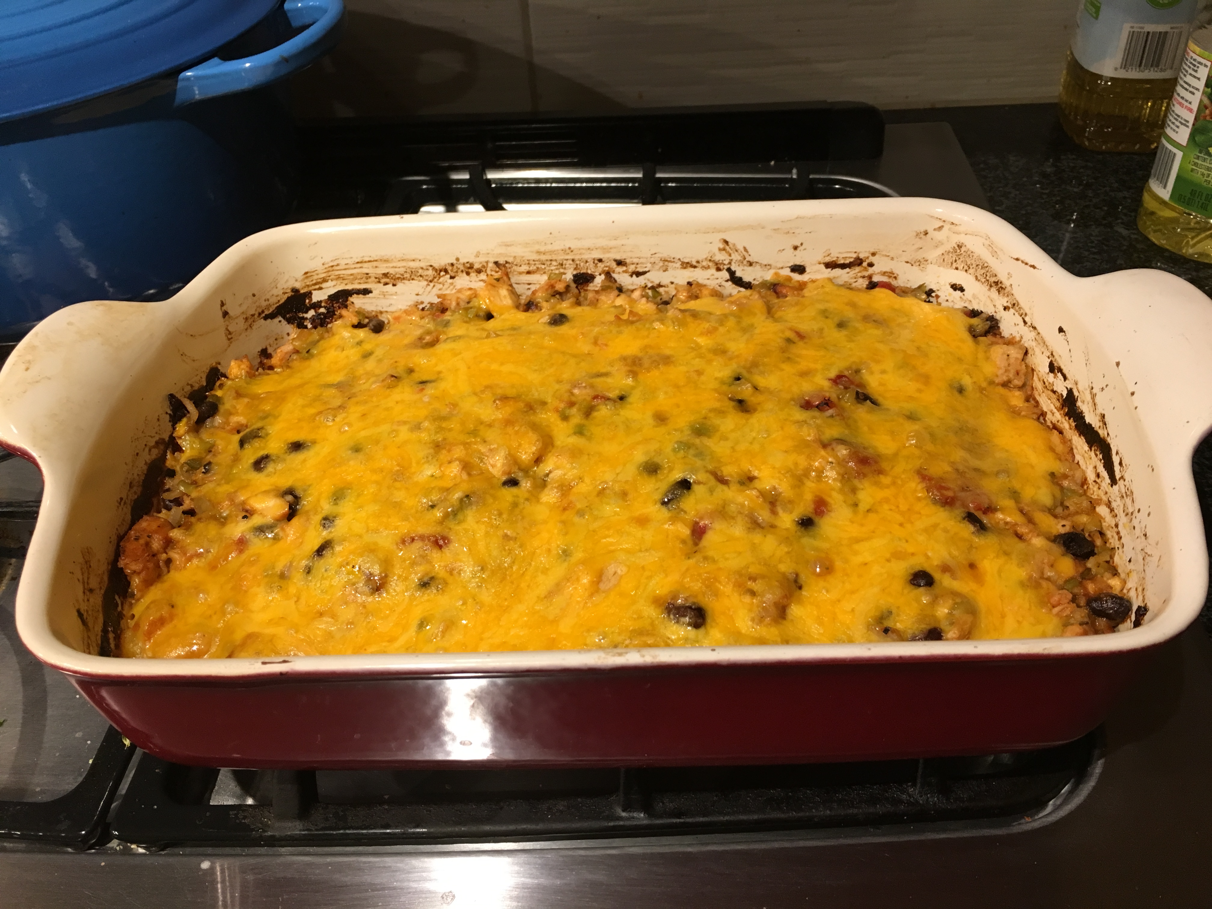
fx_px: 1015
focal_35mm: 29
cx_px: 606
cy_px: 454
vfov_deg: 48.2
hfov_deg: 61.7
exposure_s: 1/30
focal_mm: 4.15
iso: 100
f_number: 2.2
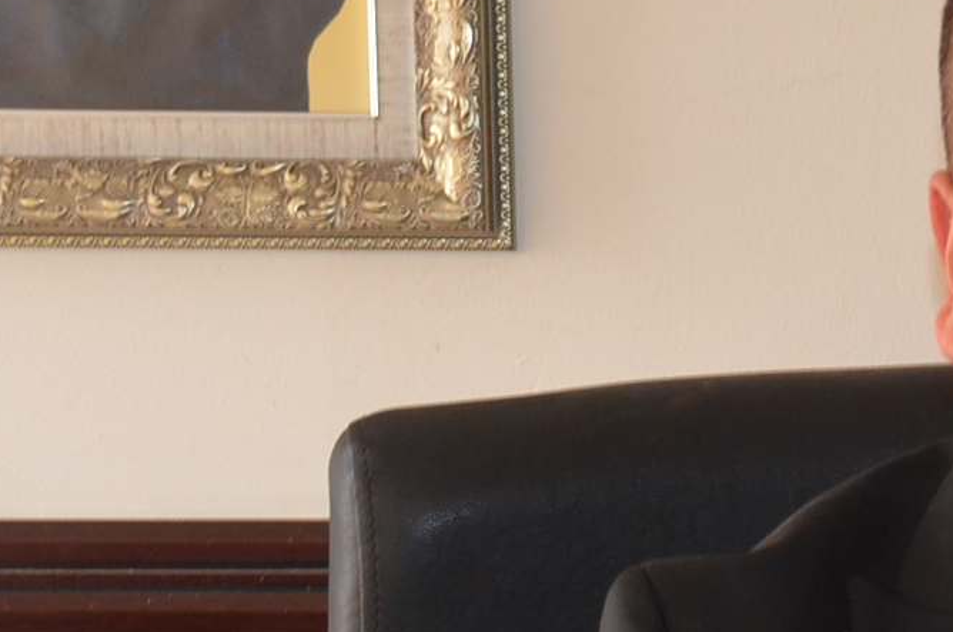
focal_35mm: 177
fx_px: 4678
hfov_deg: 11.4
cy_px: 730
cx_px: 1177
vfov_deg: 7.7
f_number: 4.2
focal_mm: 32
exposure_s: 1/60
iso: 800
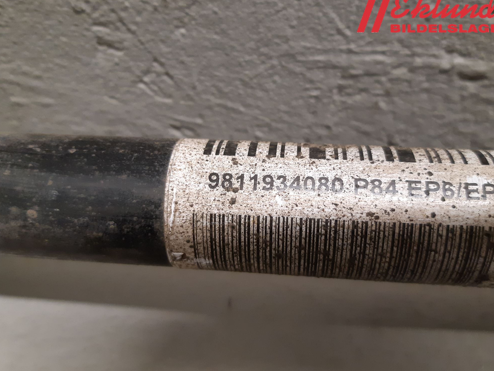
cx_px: 254
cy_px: 183
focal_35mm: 27
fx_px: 385
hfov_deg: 65.3
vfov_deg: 51.4
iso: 250
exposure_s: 1/50
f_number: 1.7
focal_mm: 3.93
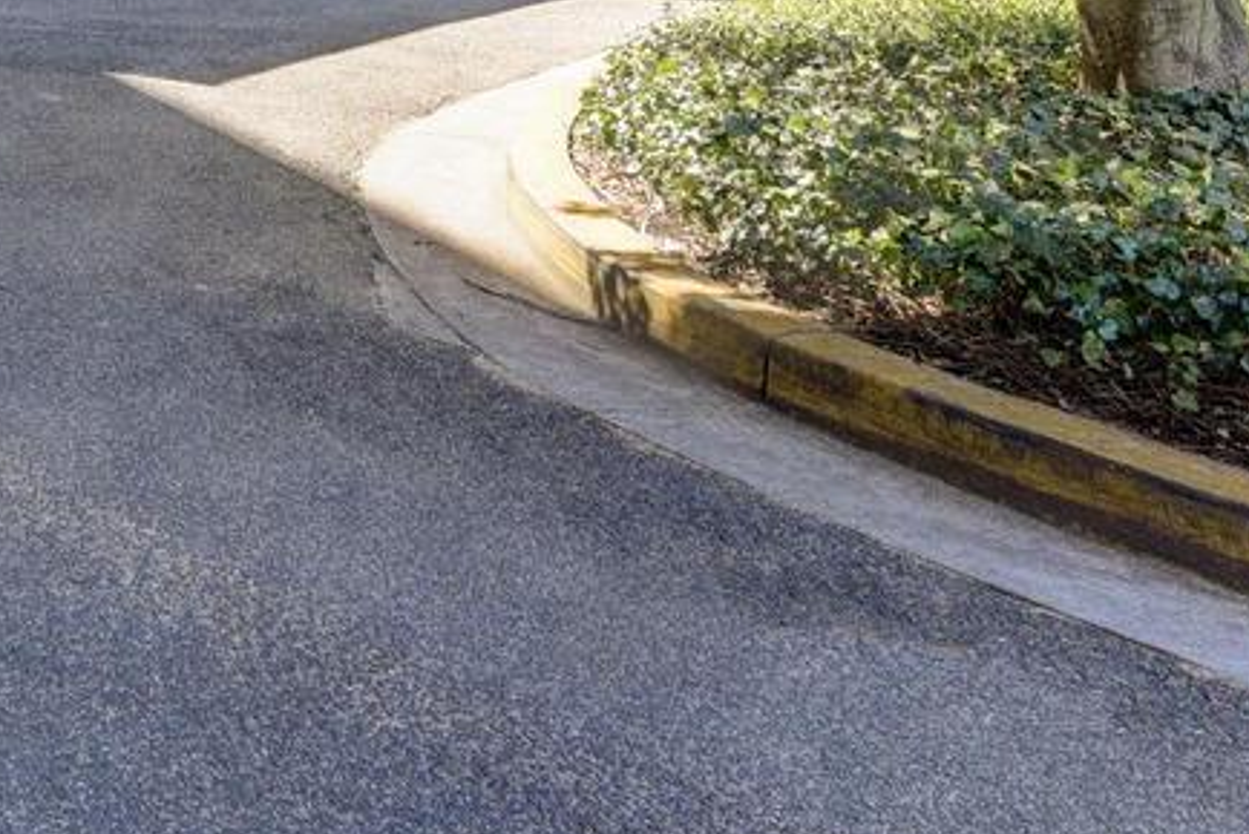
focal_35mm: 73
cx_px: -138
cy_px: -370
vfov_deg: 17.1
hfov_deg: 25.6
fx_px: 2534
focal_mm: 22
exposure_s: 1/20
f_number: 7.1
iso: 100
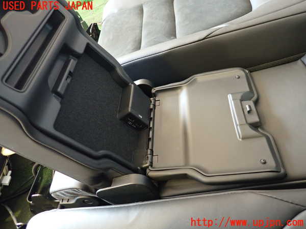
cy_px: 114
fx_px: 221
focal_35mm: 25
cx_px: 153
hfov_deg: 69.4
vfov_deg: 54.9
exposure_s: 1/30
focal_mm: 4.5
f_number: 2
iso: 500
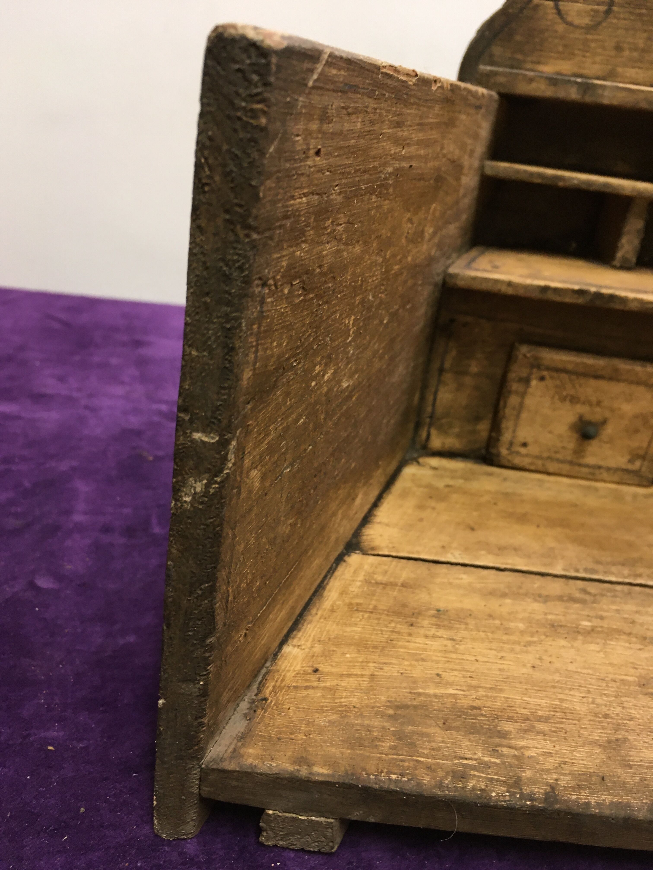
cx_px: 326
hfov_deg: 48.2
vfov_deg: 61.7
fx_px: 729
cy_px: 435
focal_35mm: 29
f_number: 2.2
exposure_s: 1/33
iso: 125
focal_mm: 4.15
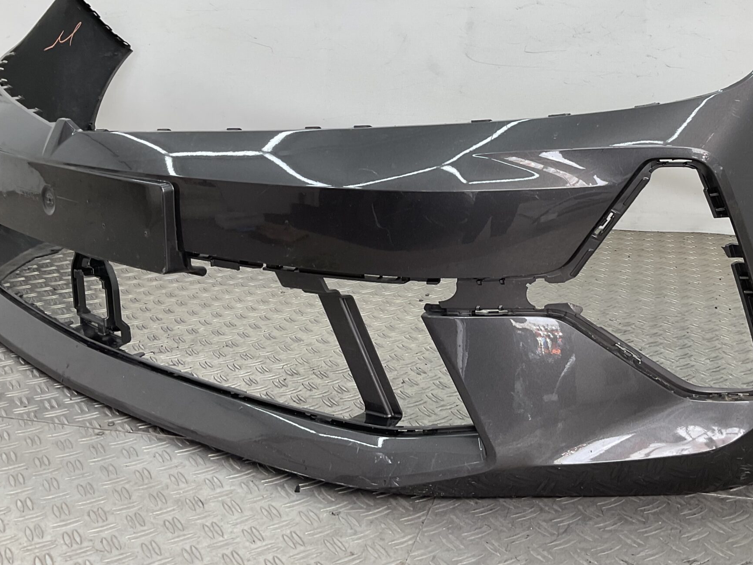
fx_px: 935
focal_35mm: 43
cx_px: 457
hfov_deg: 43.6
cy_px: 151
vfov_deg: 33.0
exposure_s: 1/122
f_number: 1.8
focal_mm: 3
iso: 16
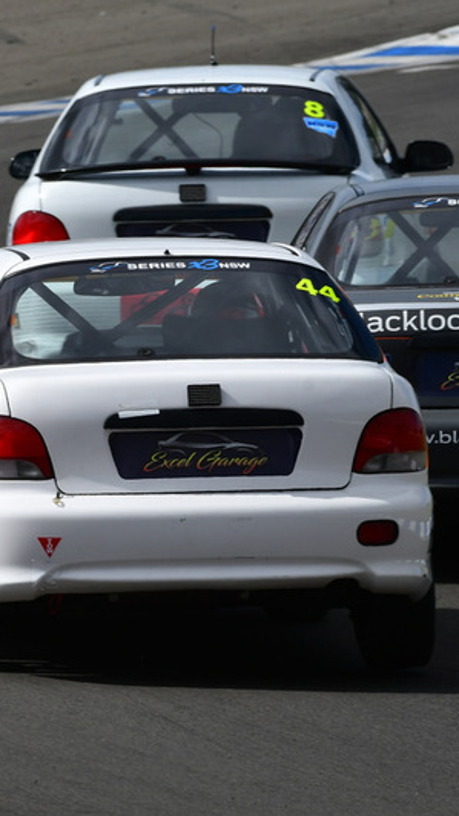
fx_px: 14852
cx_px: -11
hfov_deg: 1.8
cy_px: 408
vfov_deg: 3.1
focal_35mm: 686
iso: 200
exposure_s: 1/500
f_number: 11
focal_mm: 290
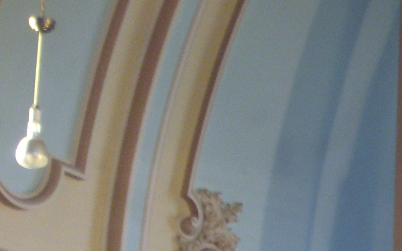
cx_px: 483
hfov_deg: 6.9
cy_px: 234
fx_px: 3286
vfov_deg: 4.4
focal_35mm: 300
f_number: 4.8
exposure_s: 1/12.5
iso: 200
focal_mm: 18
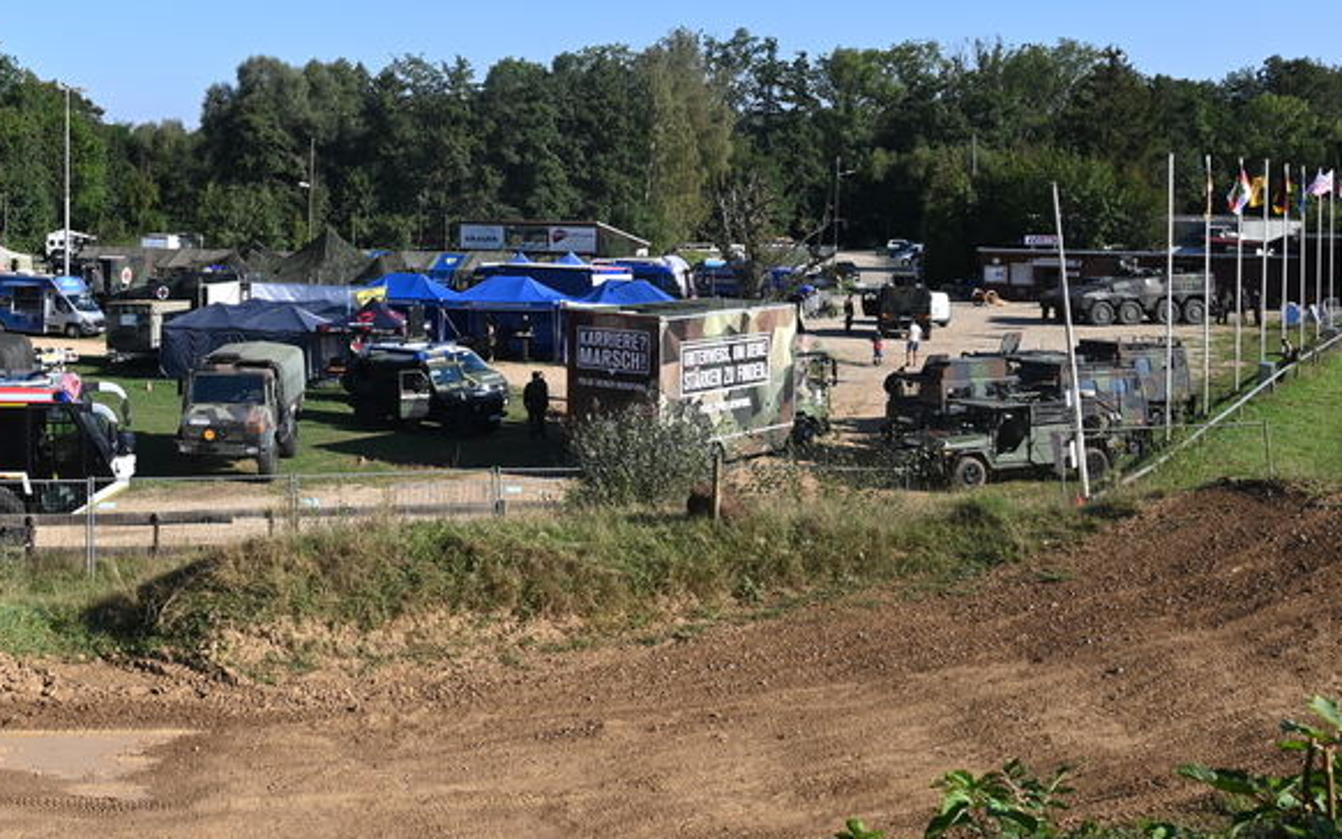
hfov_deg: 44.2
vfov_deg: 29.9
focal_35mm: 42
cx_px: 210
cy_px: 183
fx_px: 1536
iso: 200
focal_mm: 20
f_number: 8
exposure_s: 1/500
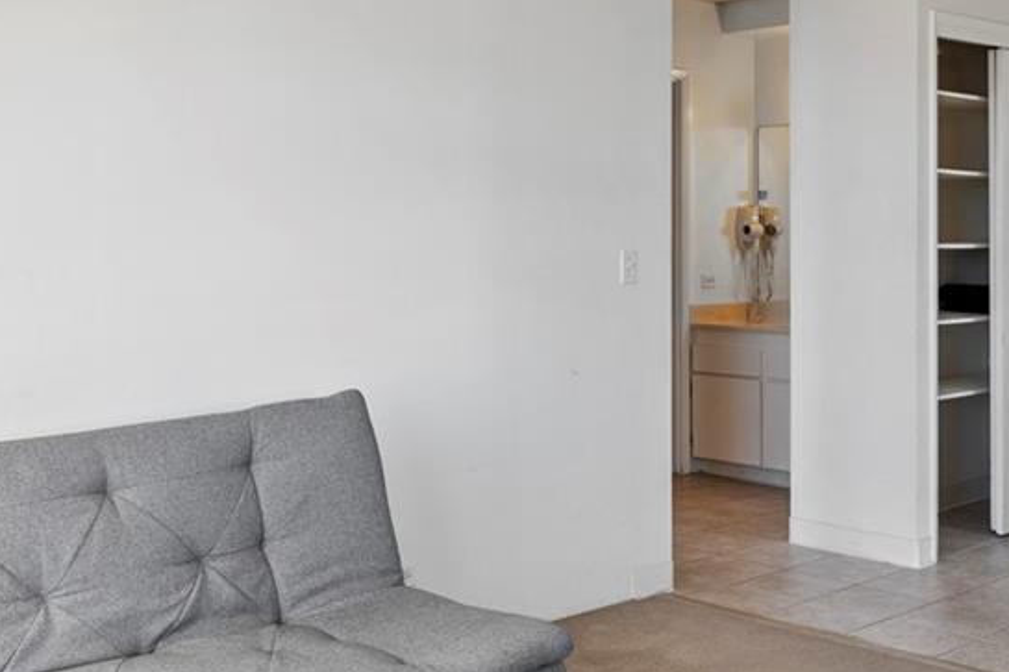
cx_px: 404
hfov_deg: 41.7
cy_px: 289
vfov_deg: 28.6
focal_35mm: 47
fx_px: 1317
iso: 200
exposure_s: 1/5
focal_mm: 16
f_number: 10
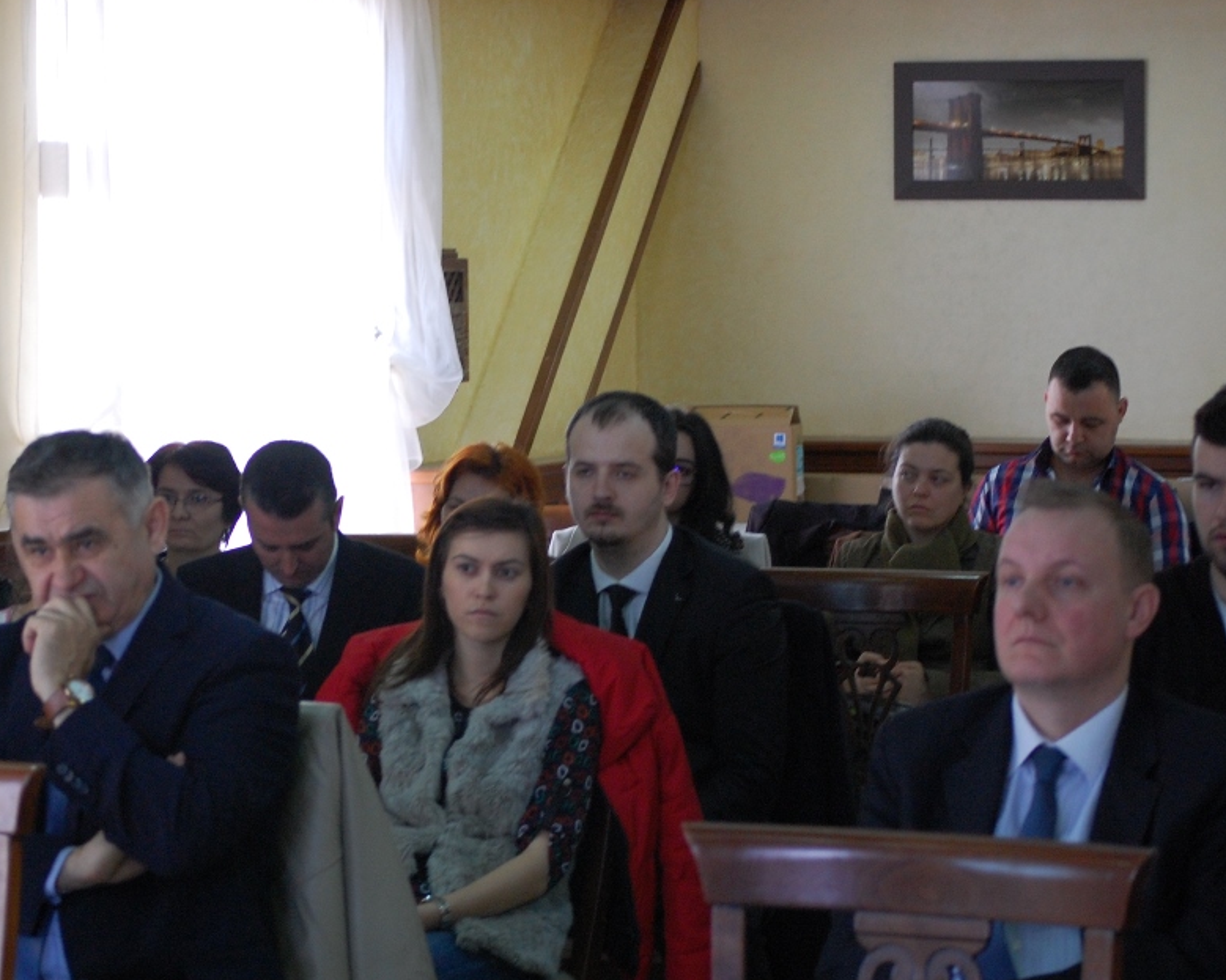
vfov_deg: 13.4
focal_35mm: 115
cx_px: 325
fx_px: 4161
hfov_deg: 16.7
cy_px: 557
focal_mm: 55
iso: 800
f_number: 4
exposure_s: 1/30
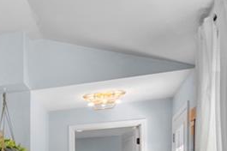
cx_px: -135
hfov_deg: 24.4
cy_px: 194
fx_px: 365
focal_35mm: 58
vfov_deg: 21.2
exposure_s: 1/30
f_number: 8
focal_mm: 10
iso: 400
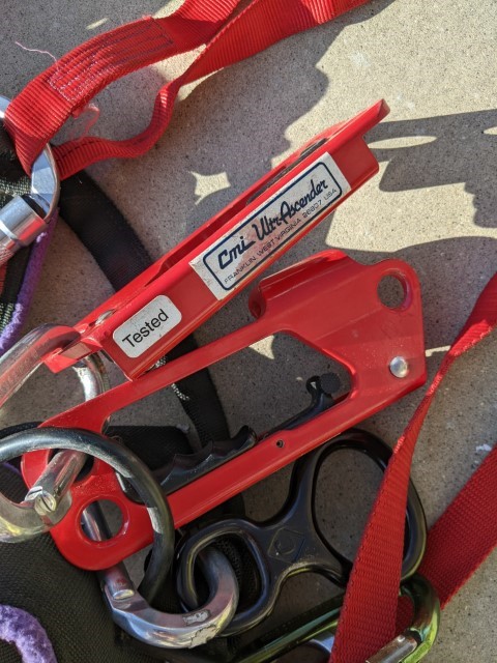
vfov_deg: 65.3
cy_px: 332
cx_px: 248
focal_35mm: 27
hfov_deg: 51.4
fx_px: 517
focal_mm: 4.44
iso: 45
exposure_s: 1/838
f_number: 1.8
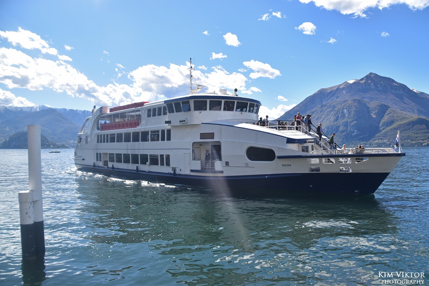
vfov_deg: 10.7
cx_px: 214
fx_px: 1519
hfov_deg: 16.1
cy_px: 143
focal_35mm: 128
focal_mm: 85
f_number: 13
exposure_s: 1/640
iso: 200
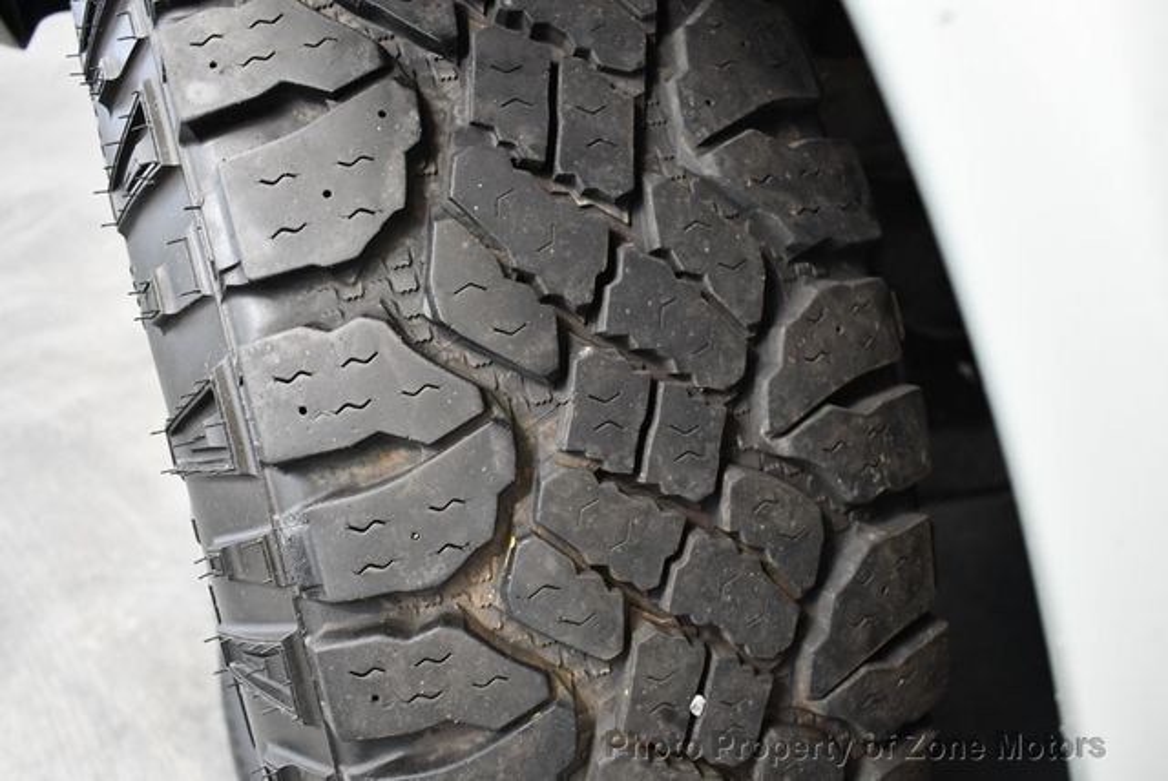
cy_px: 390
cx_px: 584
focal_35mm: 36
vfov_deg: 36.9
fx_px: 1169
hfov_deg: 53.1
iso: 3200
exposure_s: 1/80
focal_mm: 18
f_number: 3.5
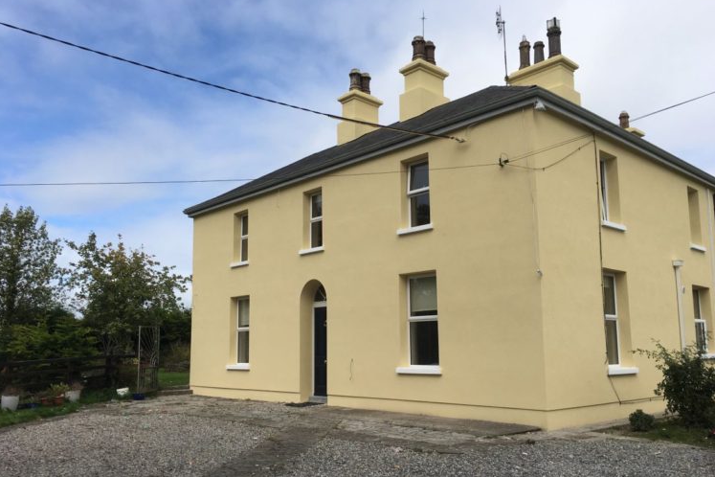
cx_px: 364
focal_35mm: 31
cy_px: 265
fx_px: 616
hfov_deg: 60.3
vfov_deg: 42.3
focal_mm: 4.15
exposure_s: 1/2079
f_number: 2.2
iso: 25
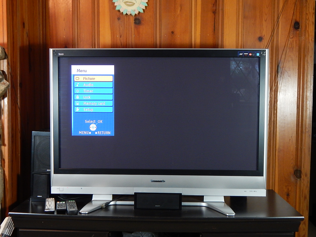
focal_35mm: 43
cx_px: 158
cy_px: 118
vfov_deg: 33.6
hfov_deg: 43.9
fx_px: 393
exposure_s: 1/25
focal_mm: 7.7
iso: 400
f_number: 3.6
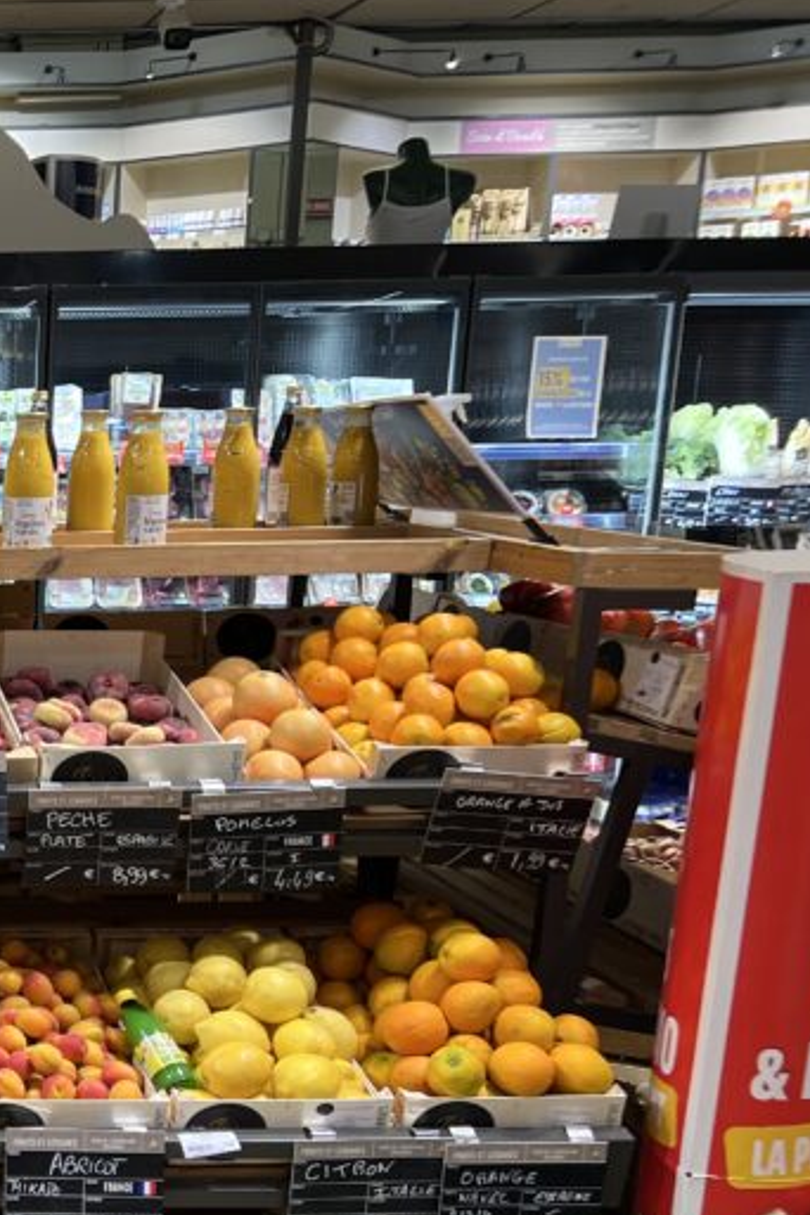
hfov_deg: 21.6
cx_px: -346
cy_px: 834
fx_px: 1822
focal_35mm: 54
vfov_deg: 36.4
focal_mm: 5.7
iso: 80
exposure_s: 1/100
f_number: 1.5
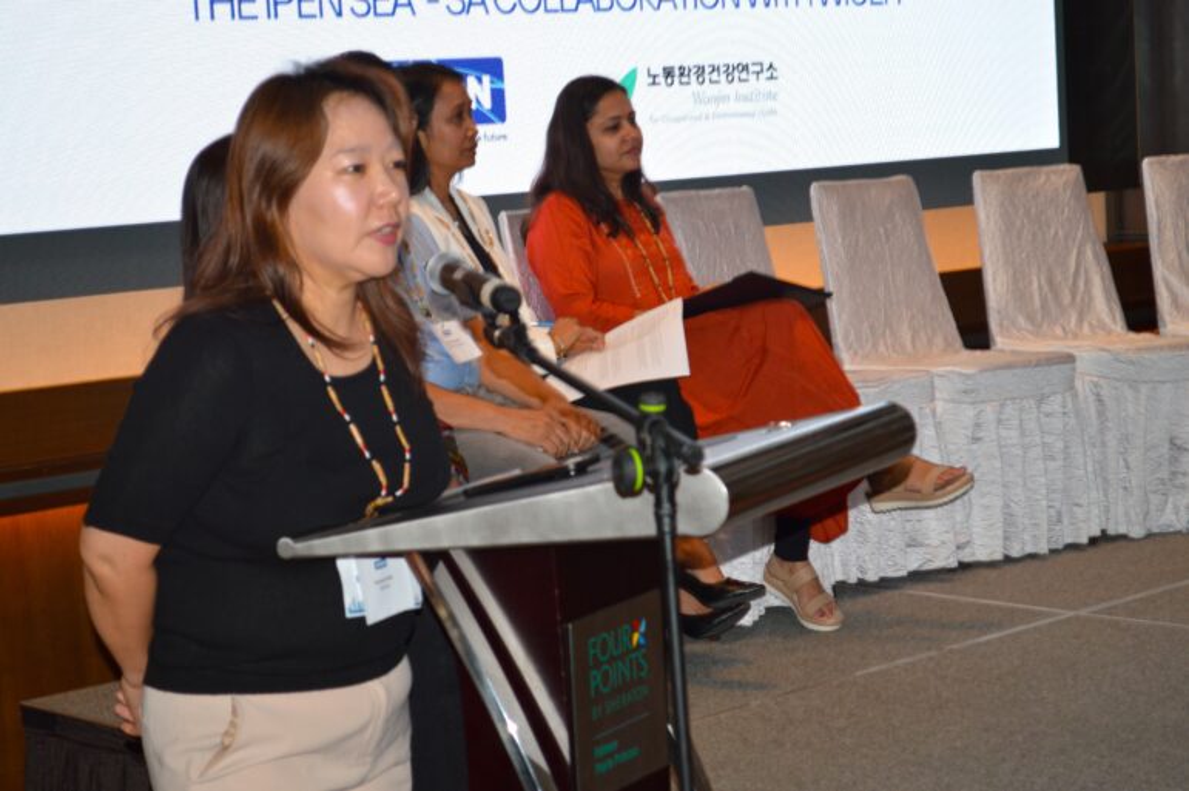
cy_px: 396
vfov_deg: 16.5
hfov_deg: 24.6
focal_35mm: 82
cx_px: 594
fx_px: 2723
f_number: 5.6
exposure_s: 1/60
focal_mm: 55
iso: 400
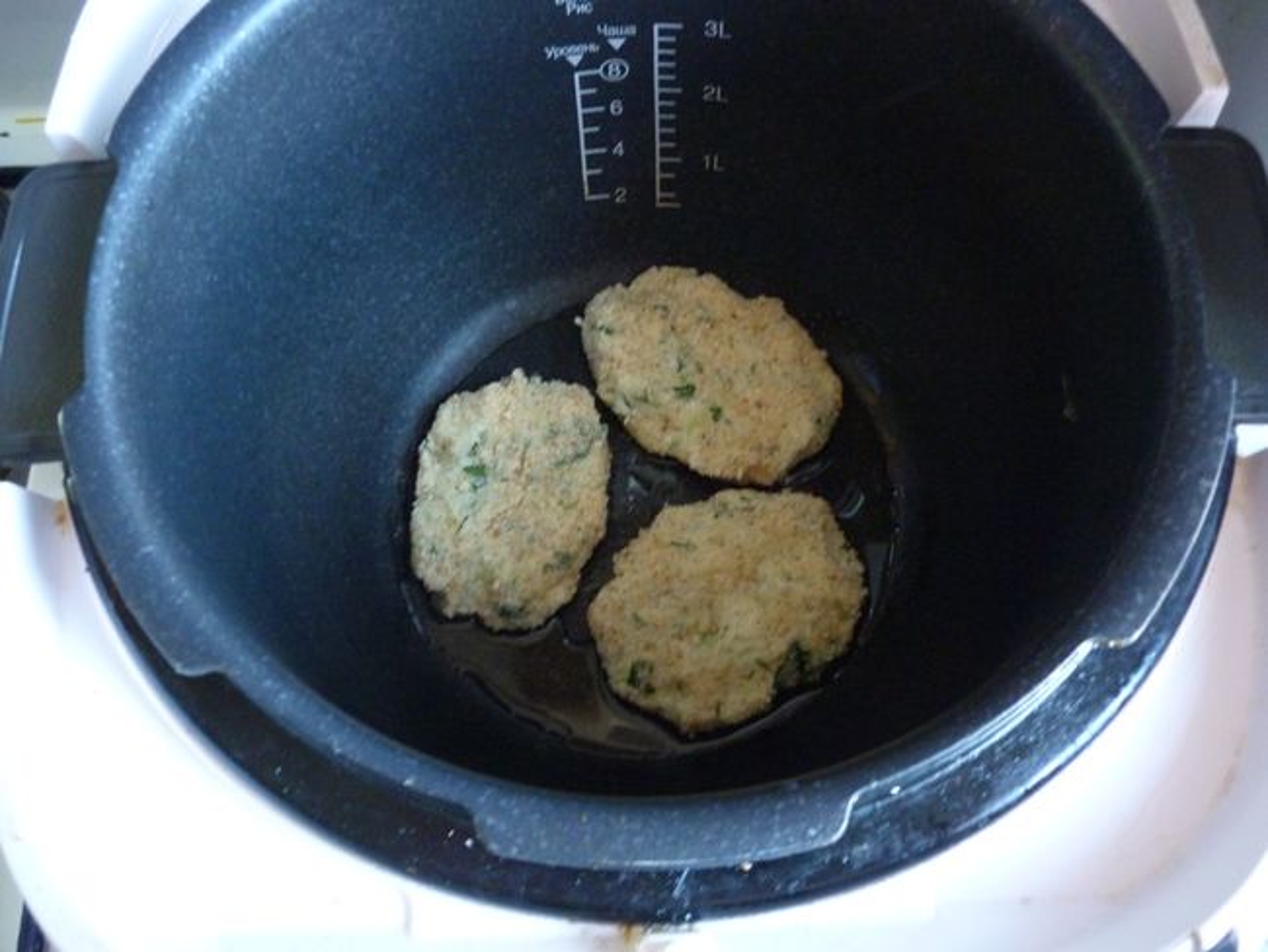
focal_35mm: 33
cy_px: 476
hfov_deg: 55.3
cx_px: 634
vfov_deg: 43.0
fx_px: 1209
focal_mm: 5.5
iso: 400
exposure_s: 1/8
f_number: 2.8
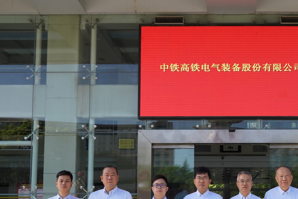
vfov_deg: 23.5
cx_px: 227
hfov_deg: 34.8
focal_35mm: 56
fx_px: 463
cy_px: 180
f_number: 8
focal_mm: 29
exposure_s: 1/800
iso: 800
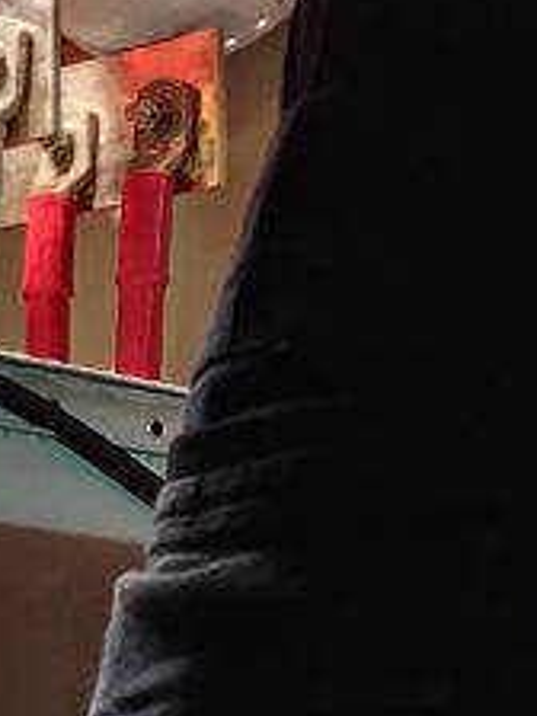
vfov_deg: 18.7
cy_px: 438
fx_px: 2172
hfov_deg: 13.3
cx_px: -256
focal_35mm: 105
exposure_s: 1/10
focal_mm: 6.19
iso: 4000
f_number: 1.65
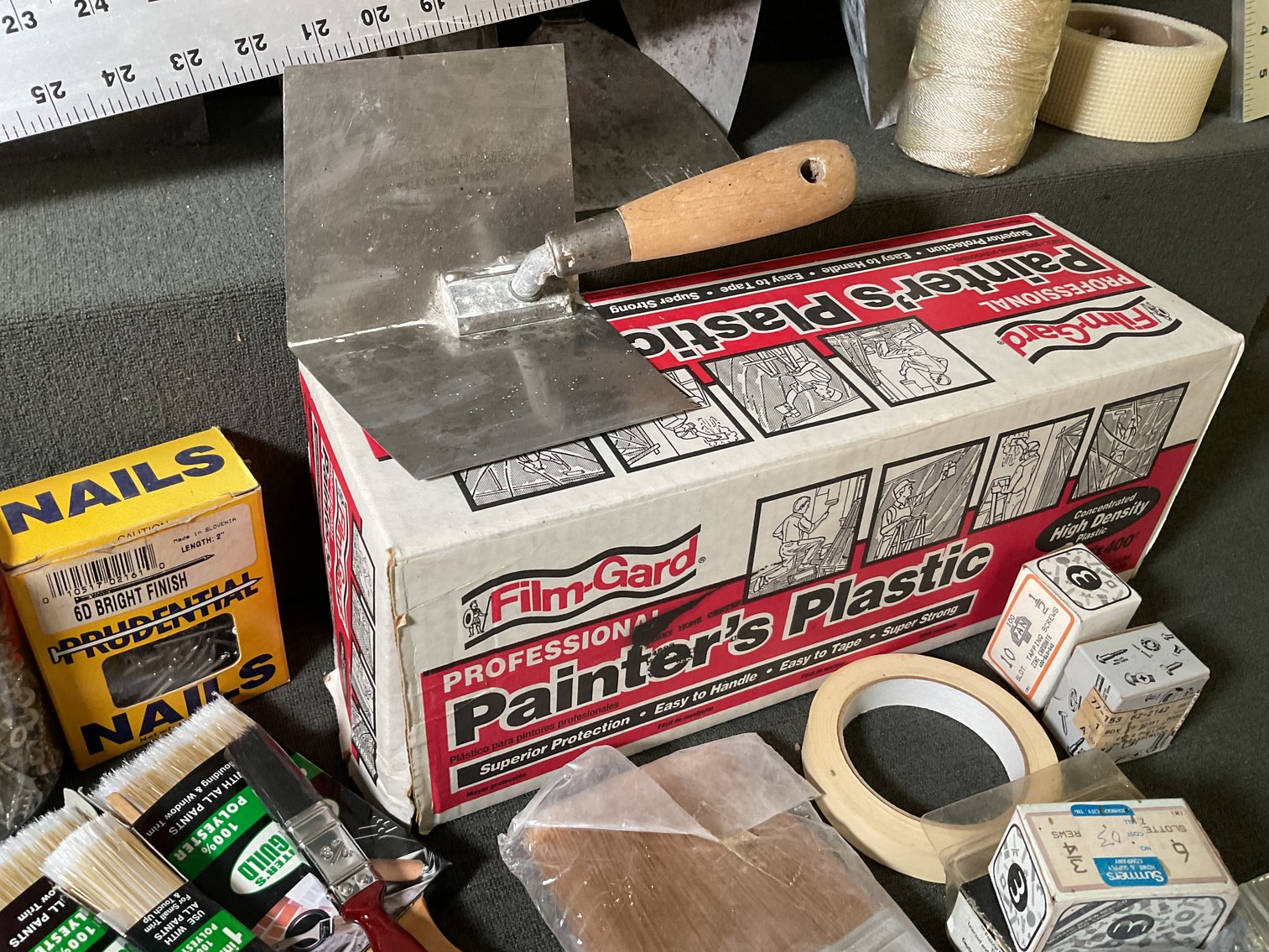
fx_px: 1063
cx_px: 634
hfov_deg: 61.7
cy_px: 476
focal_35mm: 29
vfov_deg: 48.2
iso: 100
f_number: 1.8
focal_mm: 3
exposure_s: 1/60
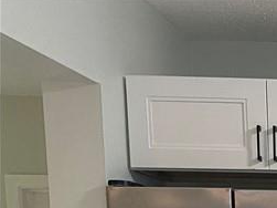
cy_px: 422
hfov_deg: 14.9
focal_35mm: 106
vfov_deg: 12.3
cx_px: 564
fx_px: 848
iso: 100
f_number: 1.8
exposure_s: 1/60
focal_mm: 4.25
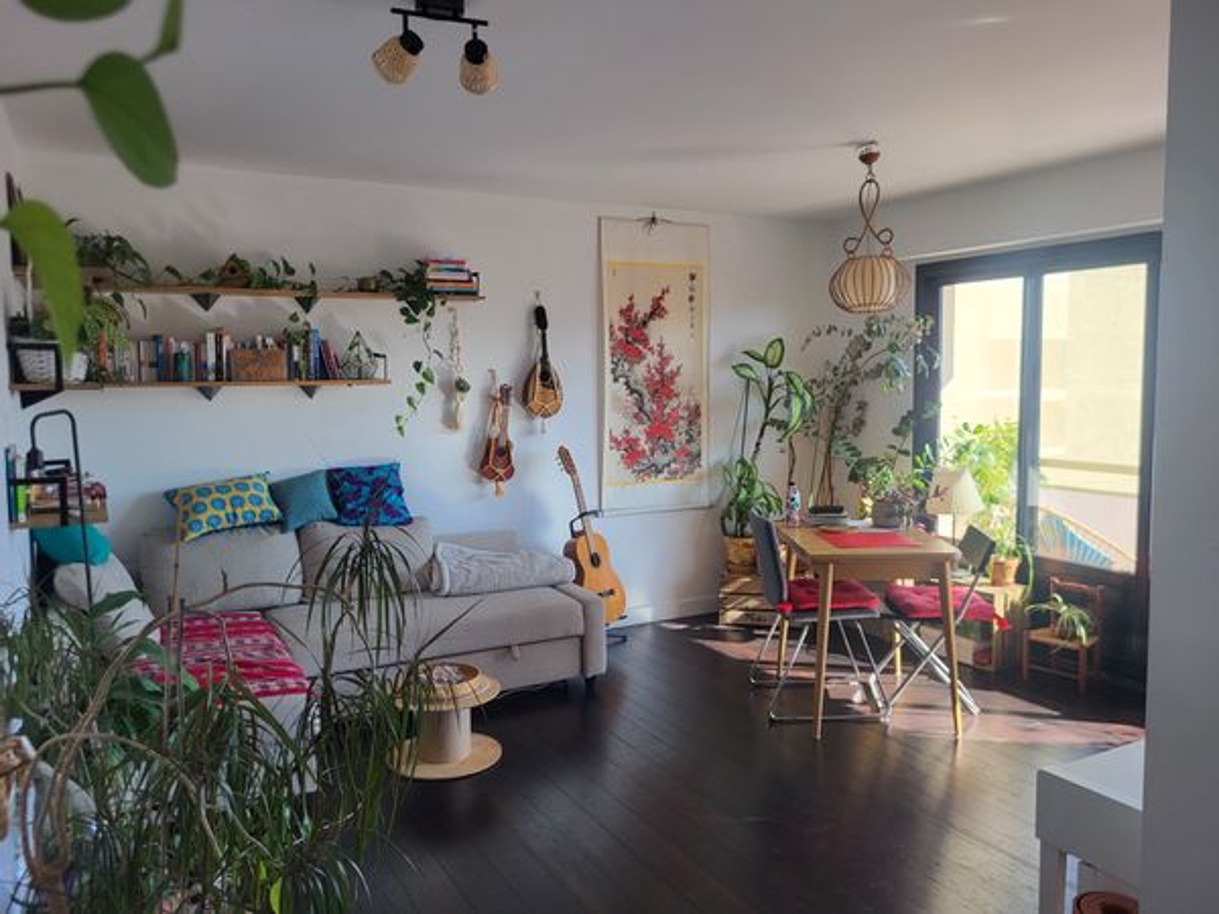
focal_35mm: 26
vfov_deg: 53.1
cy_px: 457
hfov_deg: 67.3
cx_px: 610
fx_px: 916
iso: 40
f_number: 1.8
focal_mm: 5.4
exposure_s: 1/176
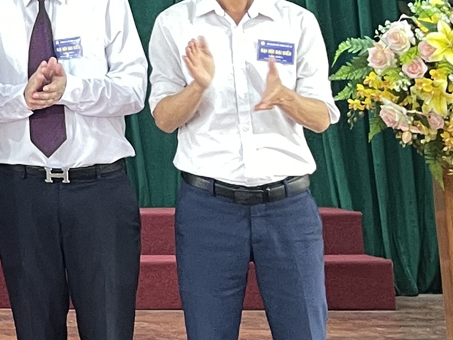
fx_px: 1649
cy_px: -234
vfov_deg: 11.1
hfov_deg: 13.4
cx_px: -465
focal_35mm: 126
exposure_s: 1/62
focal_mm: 5.1
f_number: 1.6
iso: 125
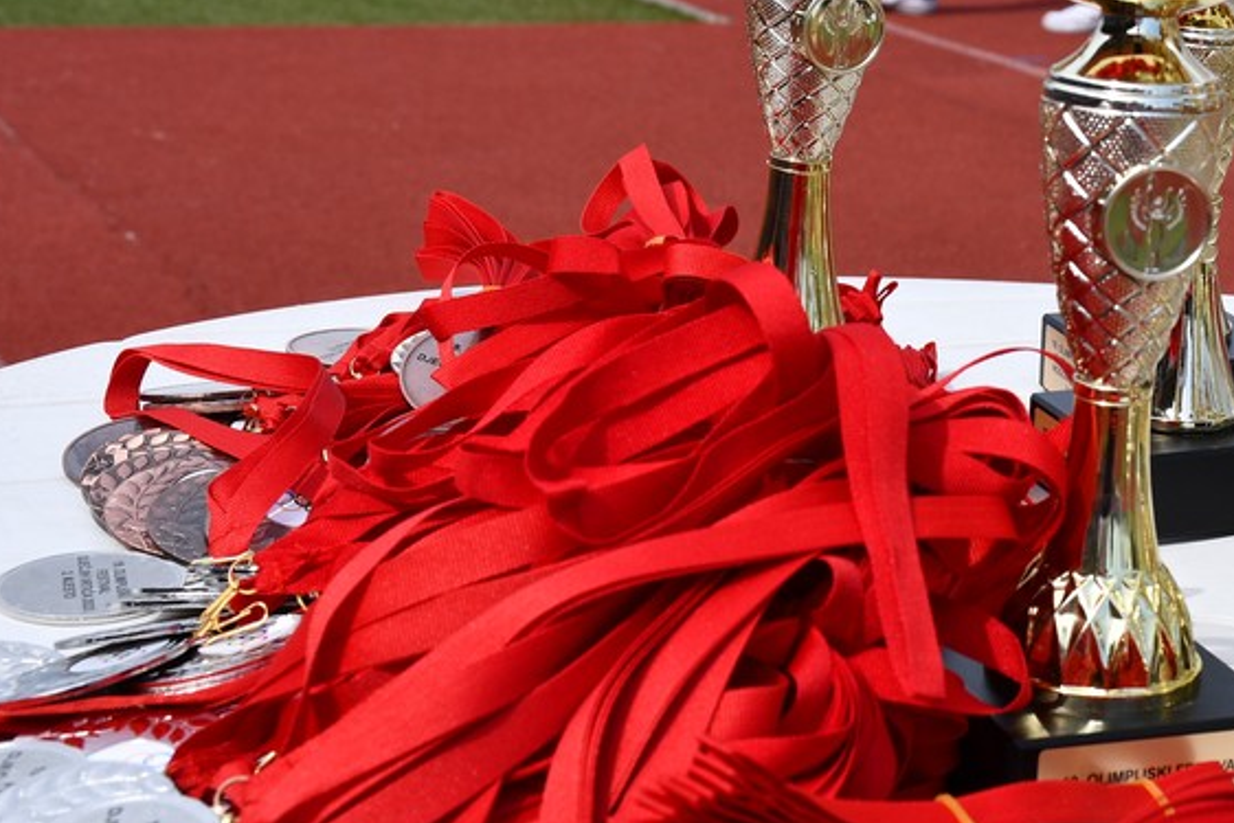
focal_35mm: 82
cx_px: 1074
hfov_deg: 24.2
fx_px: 2811
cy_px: 243
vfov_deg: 16.6
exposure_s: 1/250
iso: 100
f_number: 8
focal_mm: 30
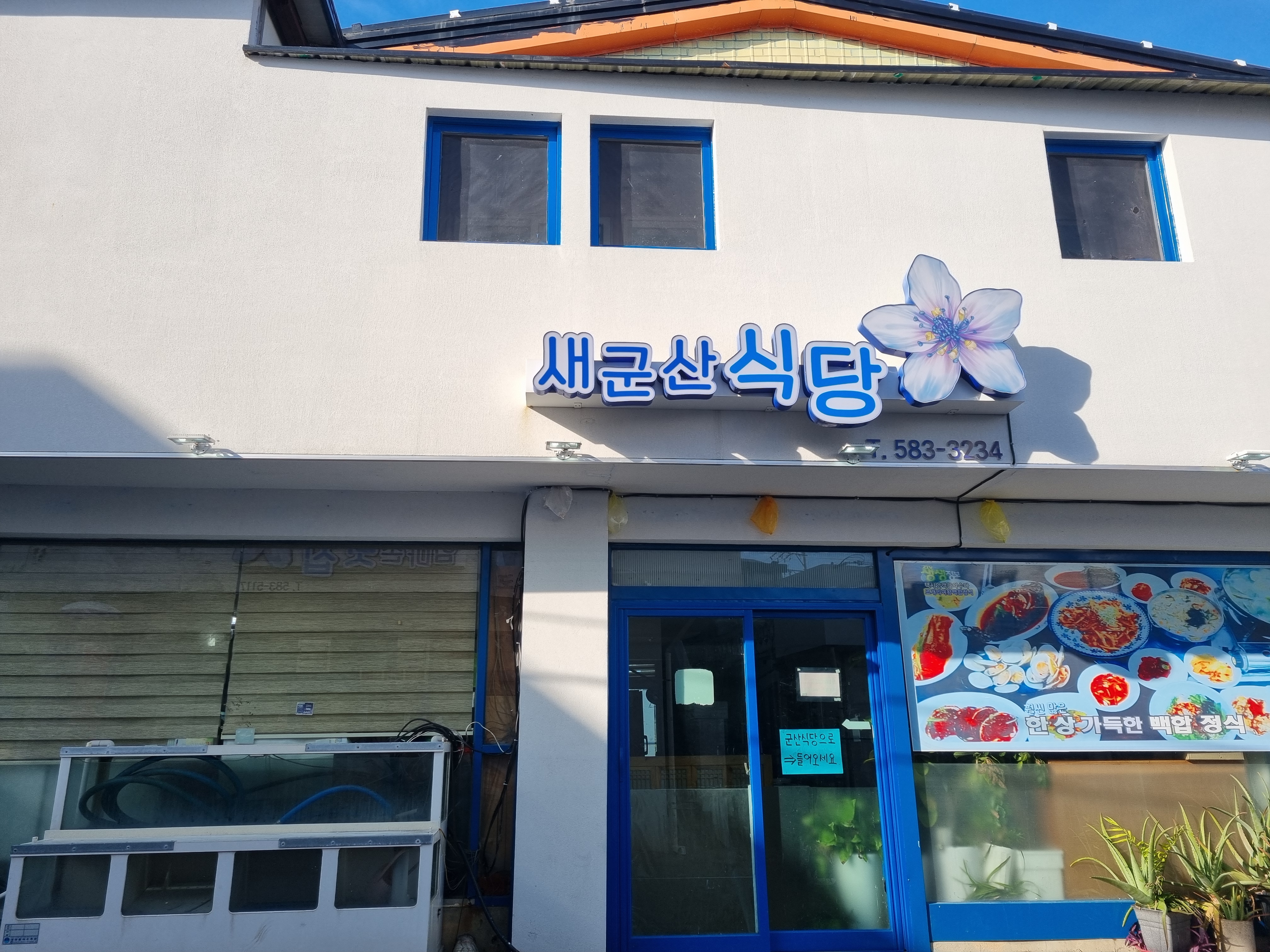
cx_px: 635
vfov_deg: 53.1
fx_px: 954
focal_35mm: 26
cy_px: 476
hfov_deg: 67.3
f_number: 1.8
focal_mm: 5.4
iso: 50
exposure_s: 1/1621
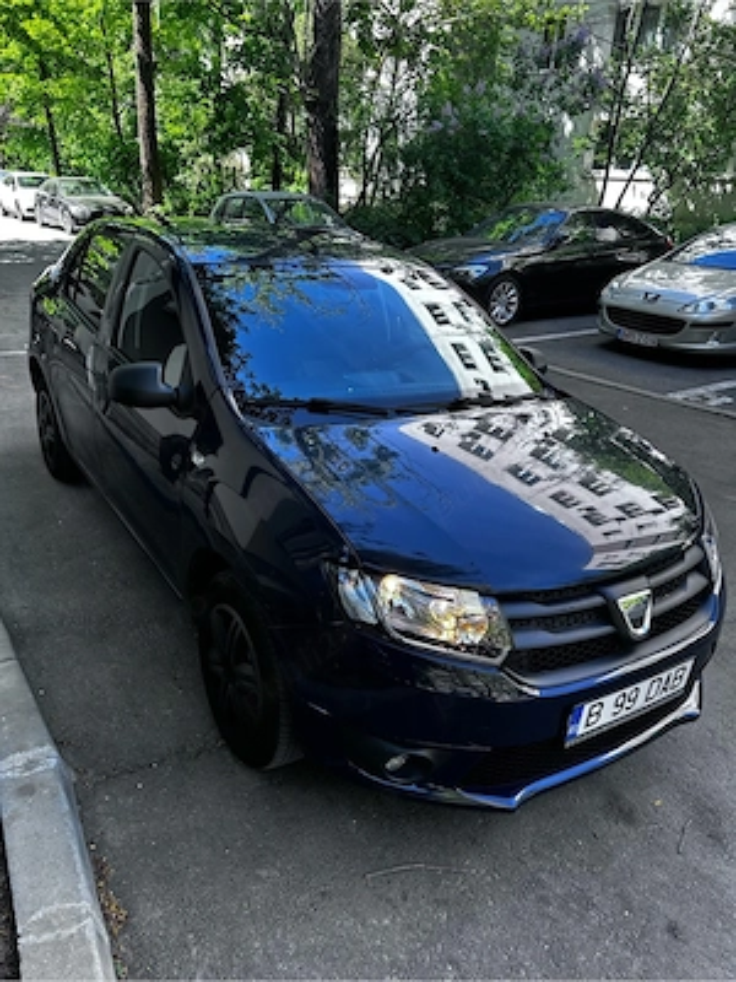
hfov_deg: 53.1
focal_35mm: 26
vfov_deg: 67.3
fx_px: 737
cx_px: 368
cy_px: 491
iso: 40
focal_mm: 5.7
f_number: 1.5
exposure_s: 1/212
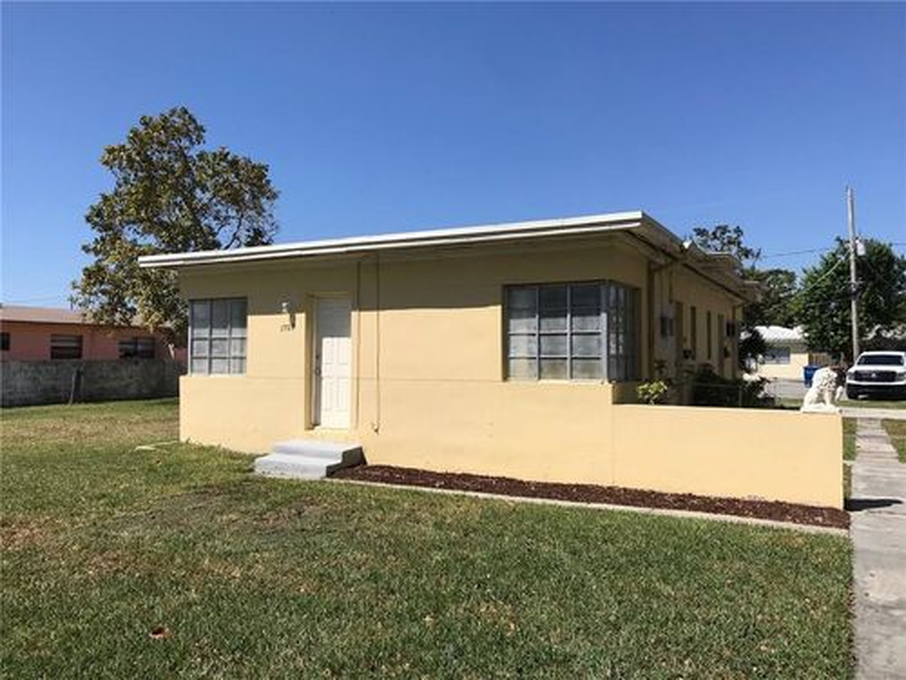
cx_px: 453
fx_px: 733
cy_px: 340
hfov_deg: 63.4
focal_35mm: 28
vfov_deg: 49.7
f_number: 1.8
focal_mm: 3.99
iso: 20
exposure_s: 1/4000
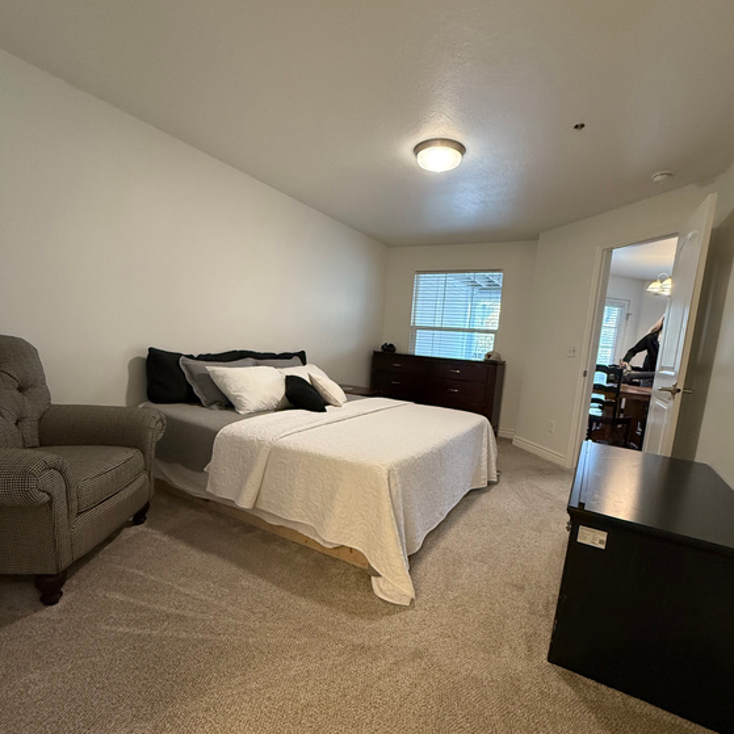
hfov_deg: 83.9
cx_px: 377
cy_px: 399
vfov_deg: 83.8
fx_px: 408
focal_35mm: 17
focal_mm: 2.22
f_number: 2.2
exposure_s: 1/120
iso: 500
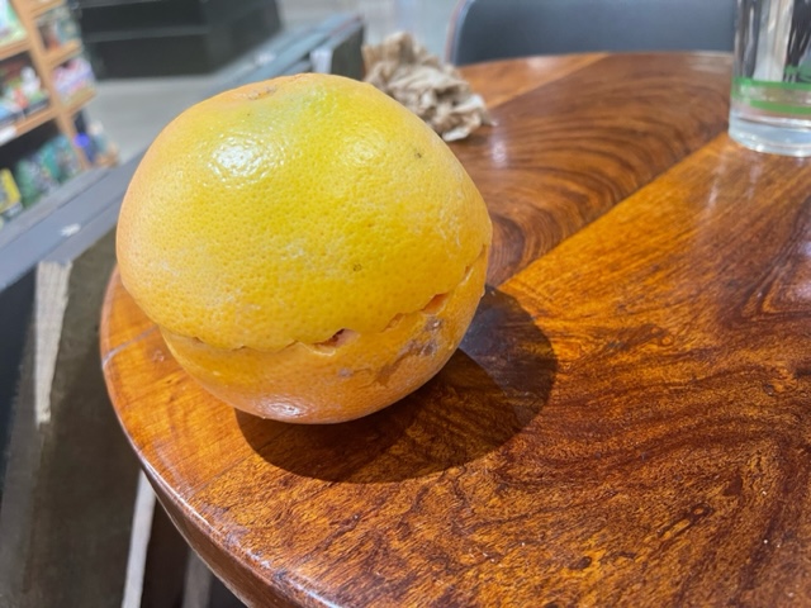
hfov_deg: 67.3
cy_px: 304
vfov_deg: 53.1
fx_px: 609
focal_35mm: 26
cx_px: 406
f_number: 1.6
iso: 160
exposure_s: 1/60
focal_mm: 5.1
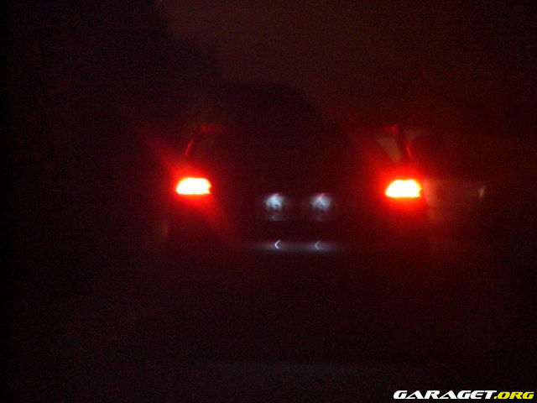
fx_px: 589
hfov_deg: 49.0
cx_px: 268
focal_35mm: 38
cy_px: 202
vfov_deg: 37.7
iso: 800
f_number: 3.1
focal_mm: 6.3
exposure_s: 1/8
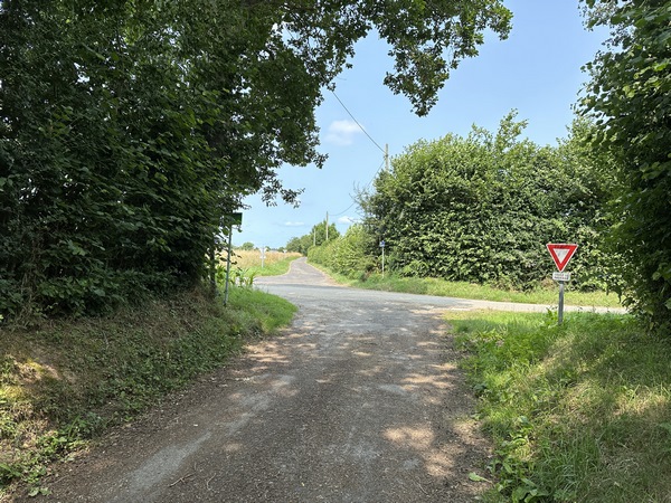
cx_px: 336
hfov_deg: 71.6
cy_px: 252
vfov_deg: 56.8
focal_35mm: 24
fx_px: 465
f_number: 1.78
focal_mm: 6.86
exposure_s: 1/1664
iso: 80
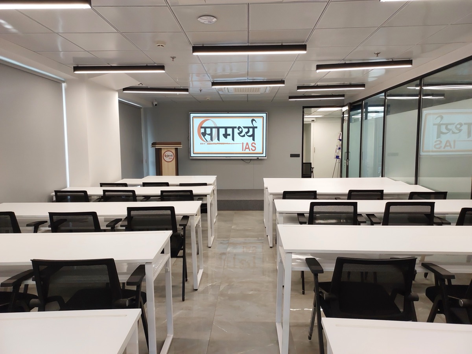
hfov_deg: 63.4
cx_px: 236
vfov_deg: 49.7
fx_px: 382
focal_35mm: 28
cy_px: 177
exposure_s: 1/100
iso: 125
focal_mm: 5.32
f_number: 1.8
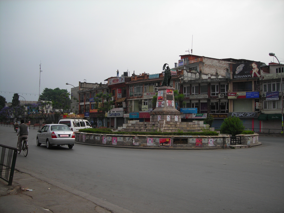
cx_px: 142
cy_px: 106
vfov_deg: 37.7
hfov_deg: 49.0
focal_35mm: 38
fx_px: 312
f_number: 3.2
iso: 50
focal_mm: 6.3
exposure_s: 1/342
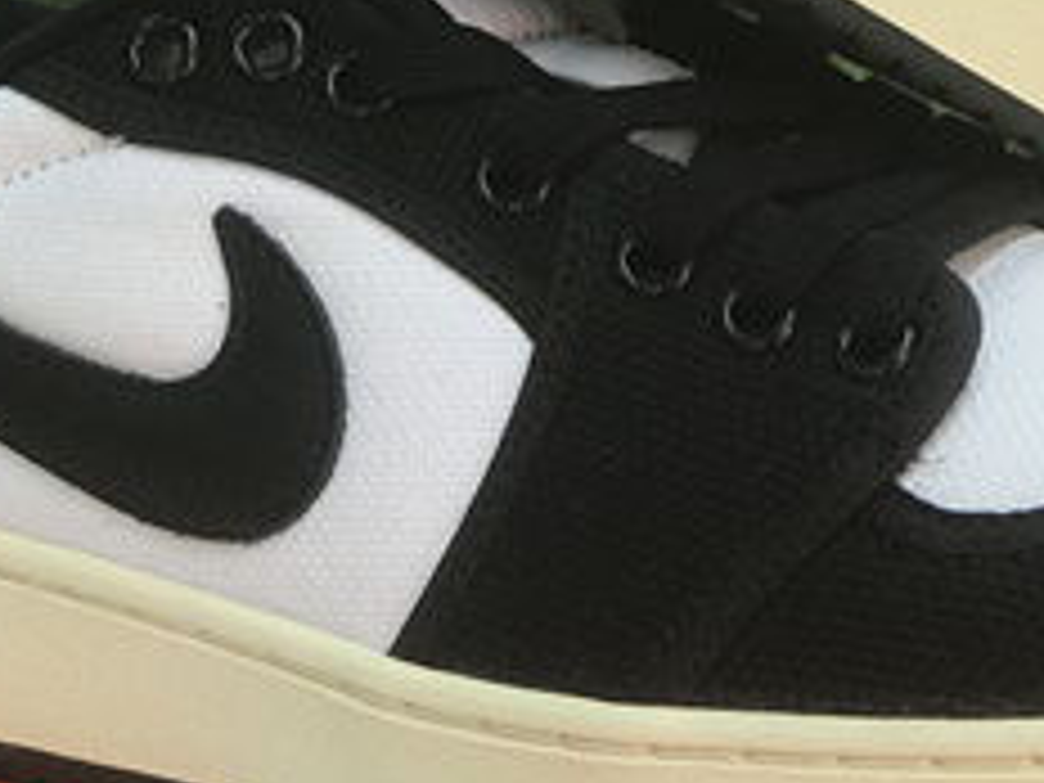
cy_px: 34
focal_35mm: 182
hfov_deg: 10.8
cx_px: 954
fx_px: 5489
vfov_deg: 8.1
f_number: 2.8
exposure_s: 1/100
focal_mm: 6.6
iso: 20
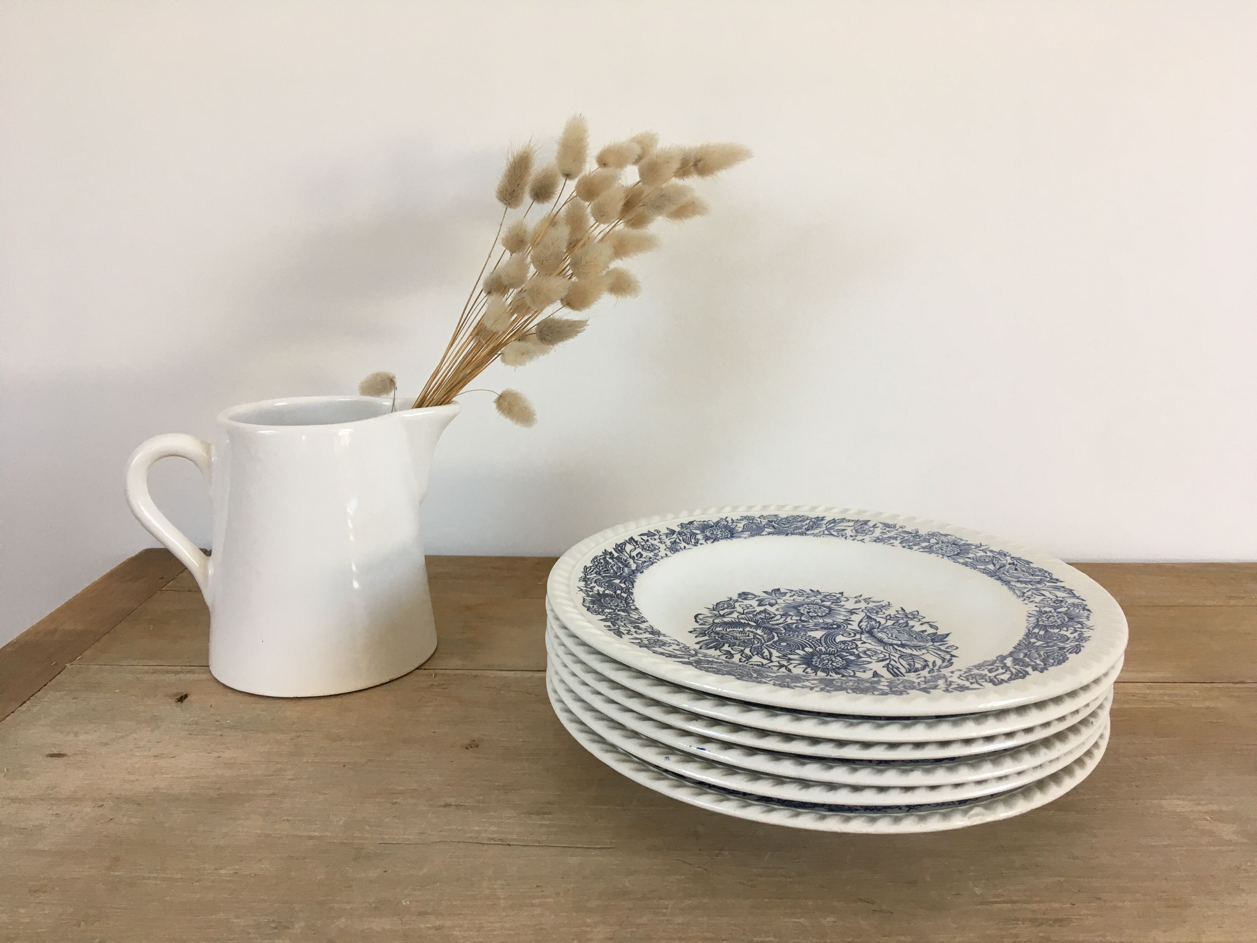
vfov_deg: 48.2
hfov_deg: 61.7
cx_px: 628
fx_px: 1053
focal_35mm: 29
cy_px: 472
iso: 32
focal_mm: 4.15
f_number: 2.2
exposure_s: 1/33
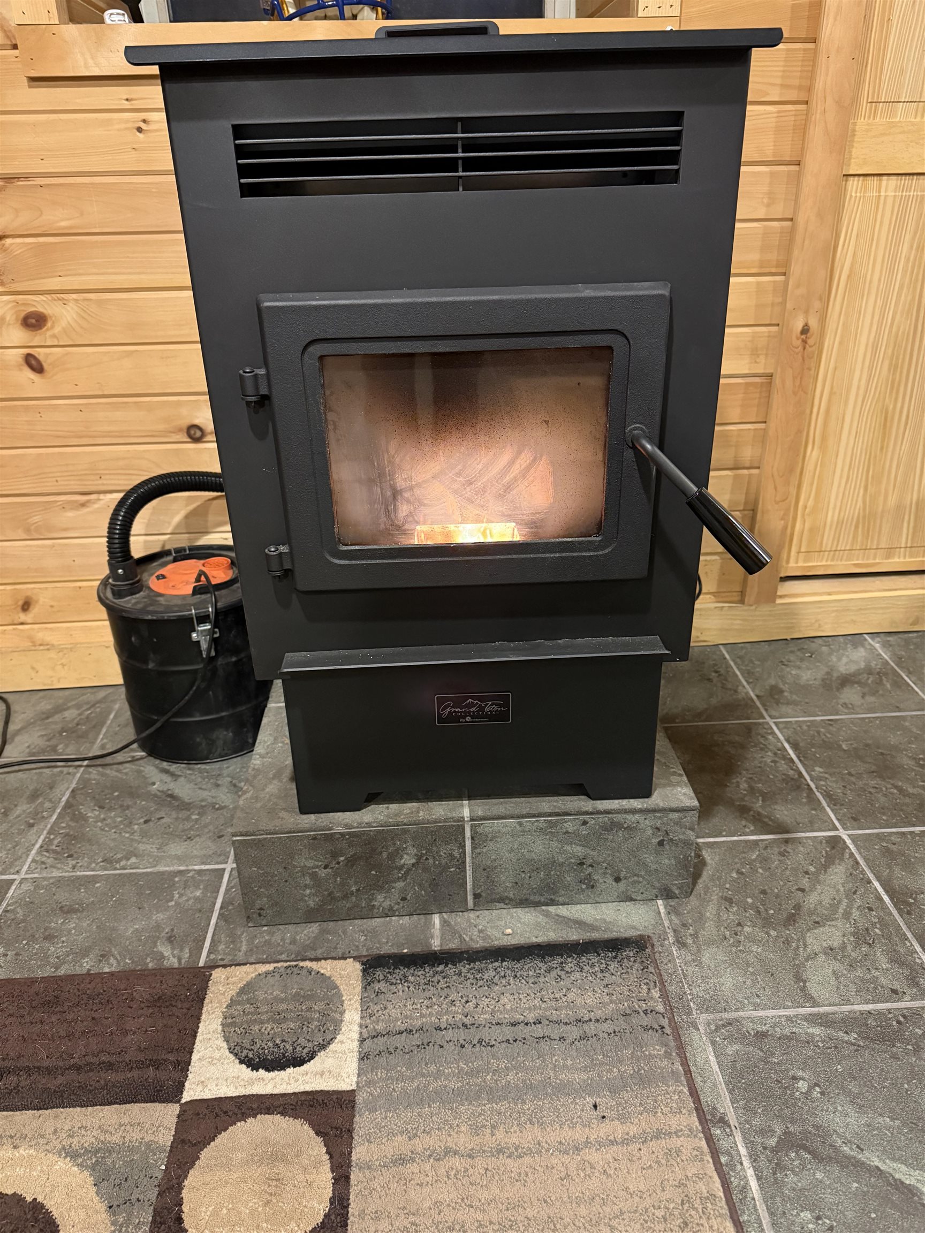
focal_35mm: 24
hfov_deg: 56.8
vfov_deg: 71.6
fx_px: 855
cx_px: 462
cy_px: 616
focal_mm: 6.76
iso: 800
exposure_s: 1/30
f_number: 1.78
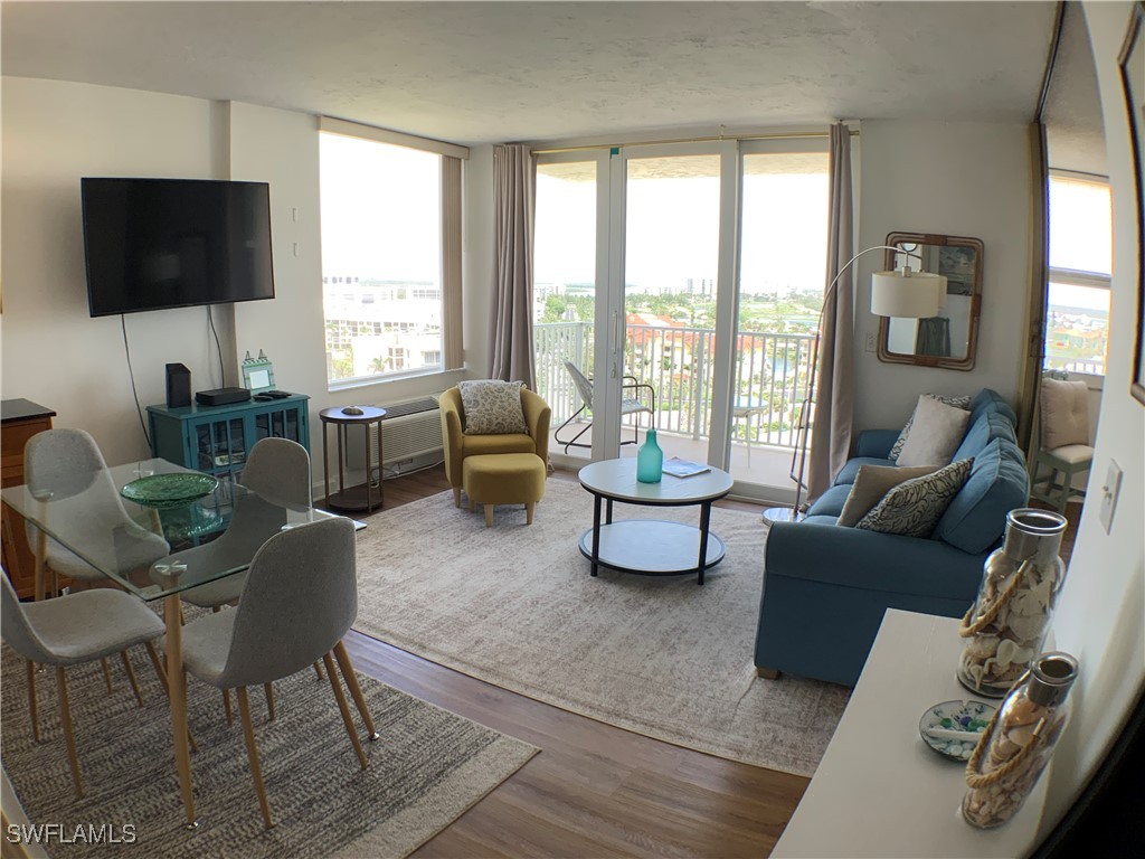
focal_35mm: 29
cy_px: 430
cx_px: 572
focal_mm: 3
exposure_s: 1/120
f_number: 1.8
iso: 25
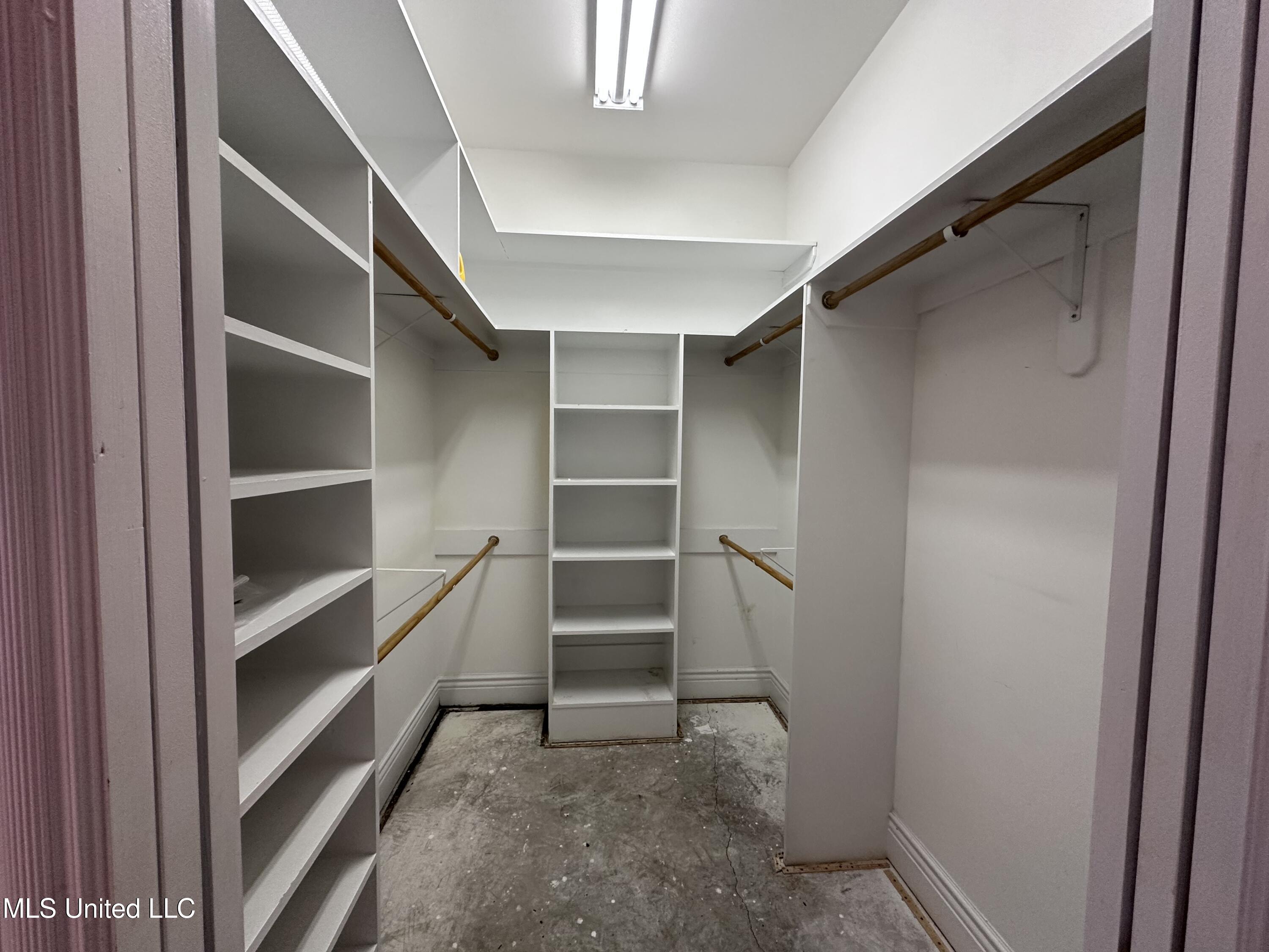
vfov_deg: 85.7
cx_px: 634
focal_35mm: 14
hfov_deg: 102.1
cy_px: 476
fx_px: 513
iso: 250
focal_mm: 2.22
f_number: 2.2
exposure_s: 1/120
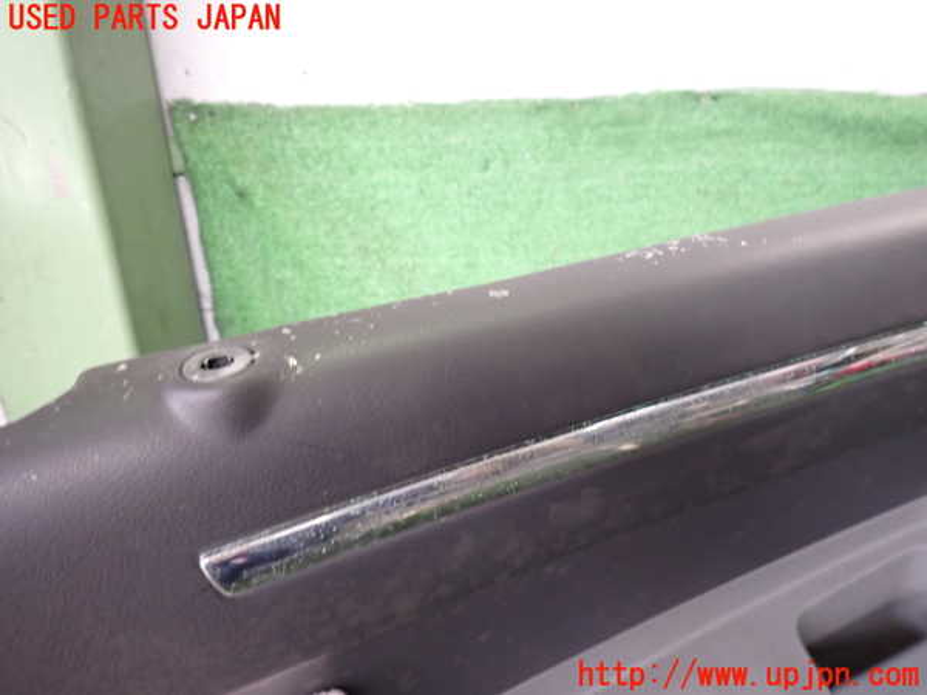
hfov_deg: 69.4
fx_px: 669
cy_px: 348
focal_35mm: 25
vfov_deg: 54.9
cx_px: 464
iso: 500
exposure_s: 1/60
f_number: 2
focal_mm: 4.5
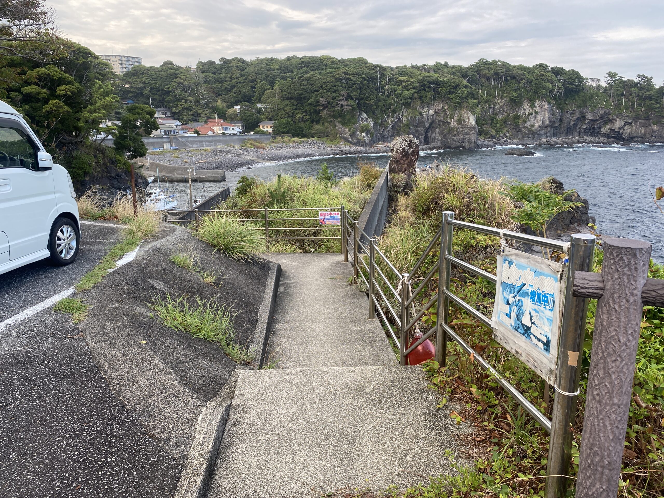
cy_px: 249
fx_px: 499
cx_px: 332
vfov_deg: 53.1
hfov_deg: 67.3
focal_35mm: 26
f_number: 1.8
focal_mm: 4.25
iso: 32
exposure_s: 1/171
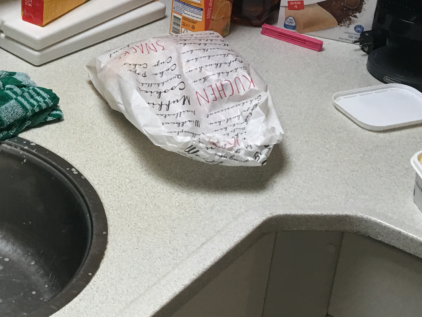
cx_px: -1
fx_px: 951
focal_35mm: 78
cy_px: 79
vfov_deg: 18.8
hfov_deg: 23.9
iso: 40
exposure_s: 1/33
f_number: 2.2
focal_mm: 4.15
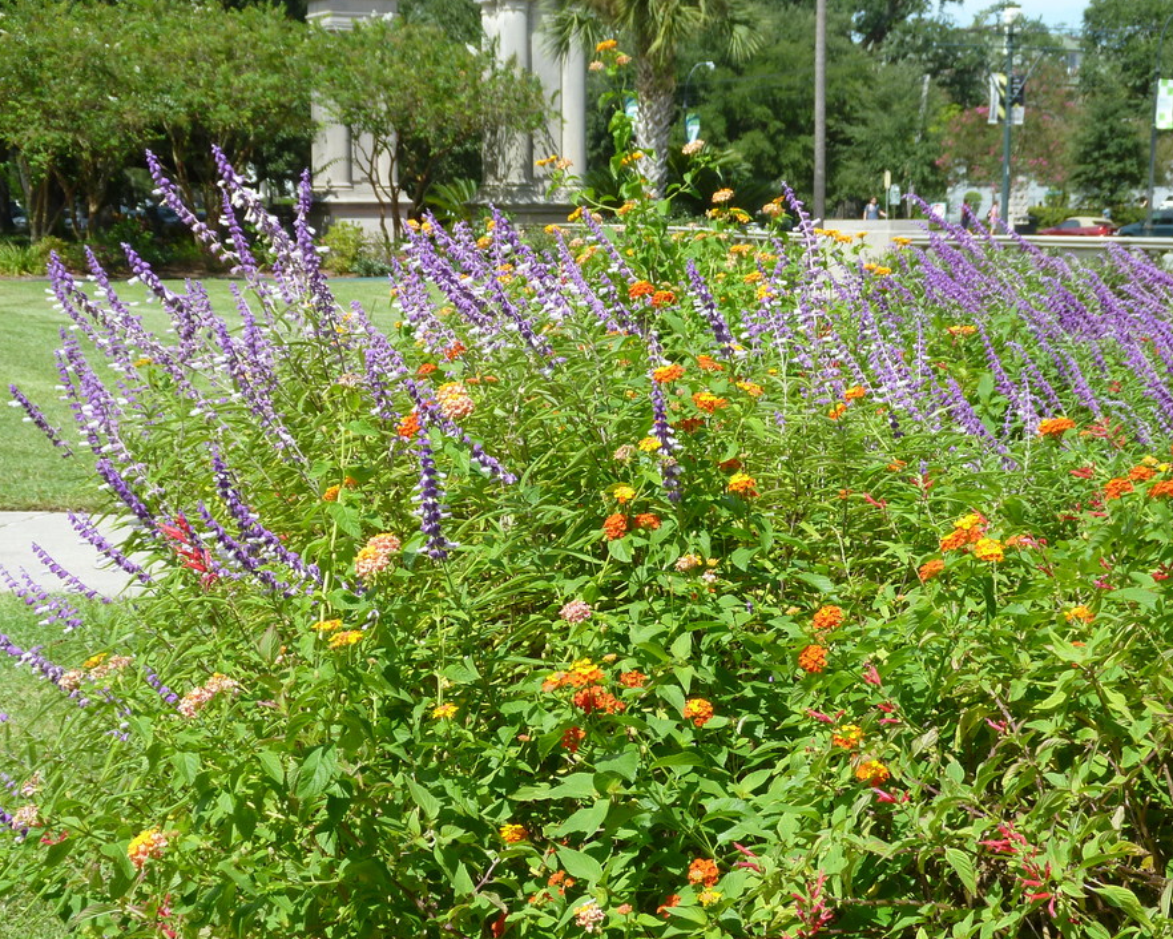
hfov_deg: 27.9
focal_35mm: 68
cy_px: 587
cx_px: 617
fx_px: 2361
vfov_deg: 22.4
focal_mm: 8.6
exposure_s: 1/320
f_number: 4.3
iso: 80
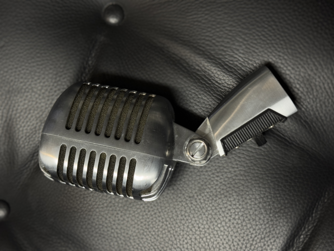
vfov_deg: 30.3
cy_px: 126
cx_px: 167
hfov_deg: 39.7
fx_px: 463
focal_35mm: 48
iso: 100
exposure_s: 1/50
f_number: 1.78
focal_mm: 6.76
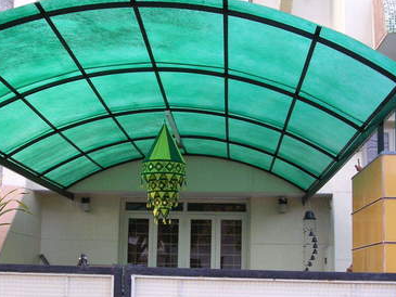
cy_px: 158
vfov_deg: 23.3
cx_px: 139
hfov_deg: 30.5
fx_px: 721
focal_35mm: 63
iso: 100
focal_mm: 7.1
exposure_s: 1/29.8
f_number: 3
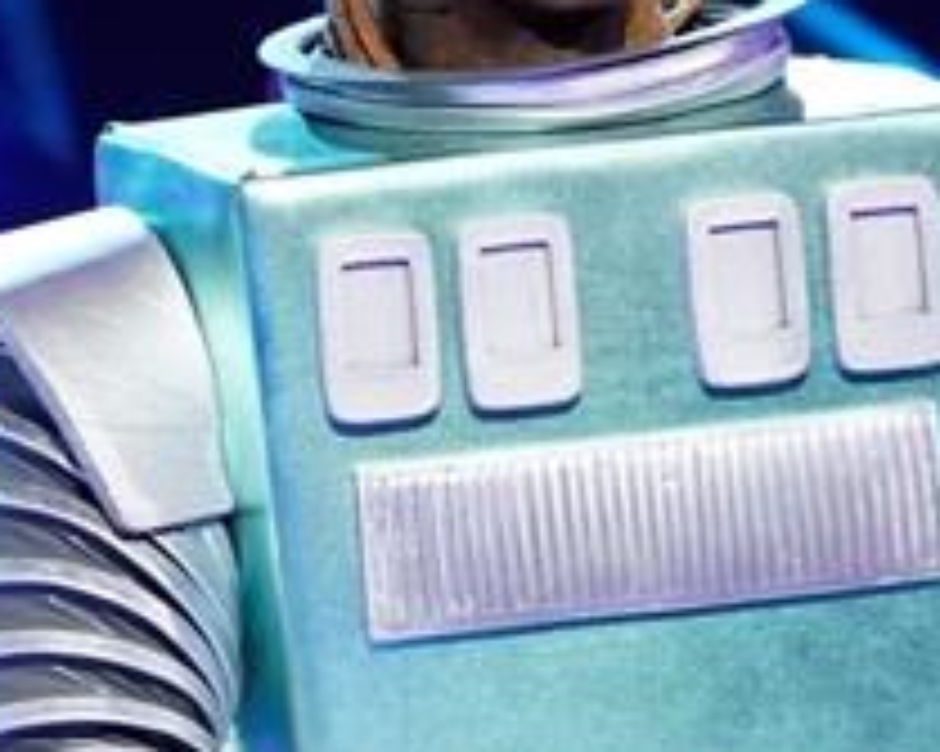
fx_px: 22441
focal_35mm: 807
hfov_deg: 2.4
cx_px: 36
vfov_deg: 1.9
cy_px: 344
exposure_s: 1/200
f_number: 5.6
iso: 8000
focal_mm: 184
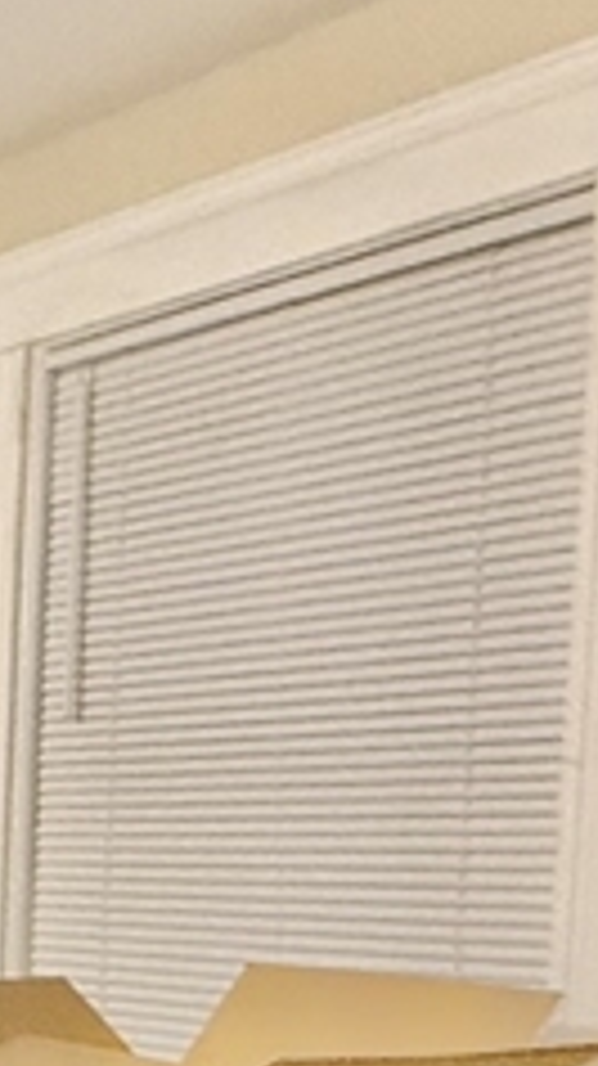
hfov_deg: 9.8
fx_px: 1864
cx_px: -1461
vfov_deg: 30.7
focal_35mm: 66
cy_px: 927
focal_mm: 2.22
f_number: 2.2
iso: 400
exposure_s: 1/60
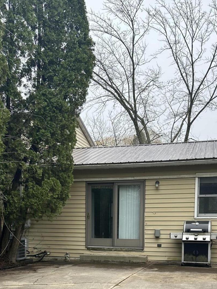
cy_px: 245
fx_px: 376
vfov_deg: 39.8
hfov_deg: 32.2
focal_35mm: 45
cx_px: 106
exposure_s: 1/894
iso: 80
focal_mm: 6.86
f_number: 1.78
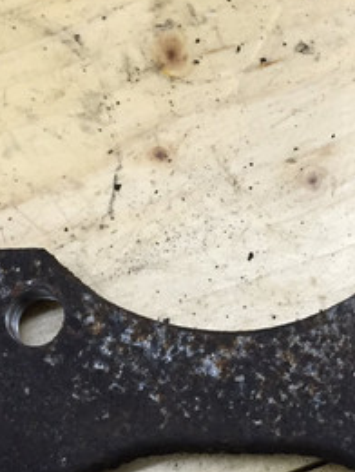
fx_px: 1216
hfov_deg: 16.6
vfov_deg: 21.8
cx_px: 217
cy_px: 349
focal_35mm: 89
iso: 64
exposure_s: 1/33
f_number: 2.2
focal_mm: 4.15
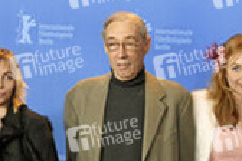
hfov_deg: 13.5
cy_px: 99
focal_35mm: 152
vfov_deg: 9.0
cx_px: 63
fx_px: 1022
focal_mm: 38
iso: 640
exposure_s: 1/80
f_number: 4.5
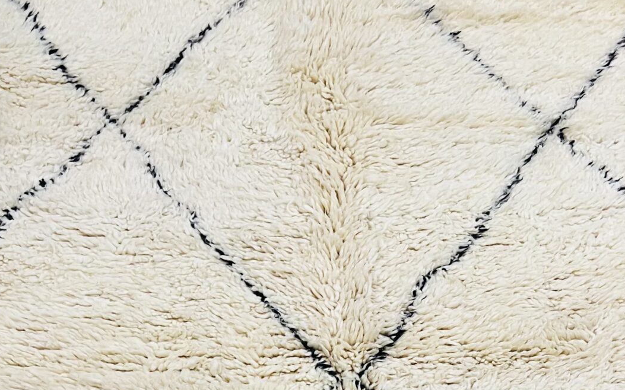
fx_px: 1141
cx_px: 343
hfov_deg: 30.6
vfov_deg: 17.6
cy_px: 567
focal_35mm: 67
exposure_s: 1/50
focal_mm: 5.7
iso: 80
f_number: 1.5
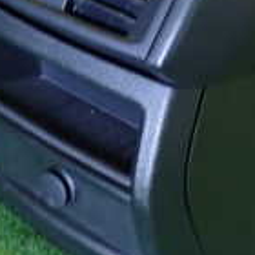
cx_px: 142
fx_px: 792
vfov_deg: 18.2
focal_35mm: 95
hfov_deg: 18.3
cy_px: 76
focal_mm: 4.5
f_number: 2
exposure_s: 1/30
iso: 500
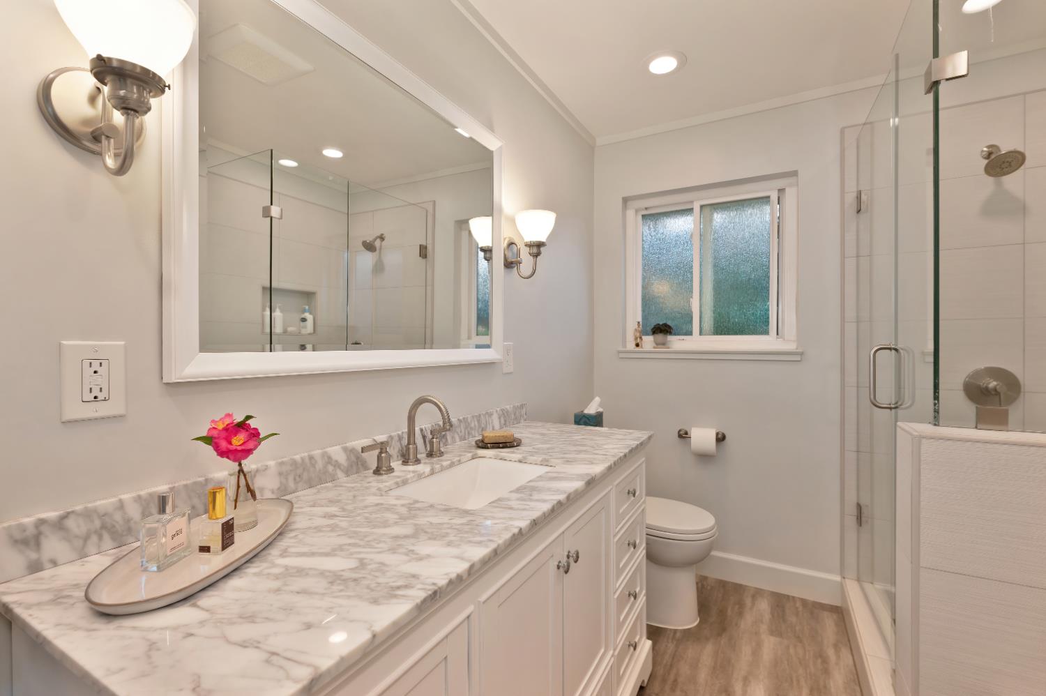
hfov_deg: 98.6
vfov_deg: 75.4
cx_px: 523
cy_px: 348
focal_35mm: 16
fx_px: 450
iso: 500
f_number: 4
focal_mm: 15.5
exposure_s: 1/60
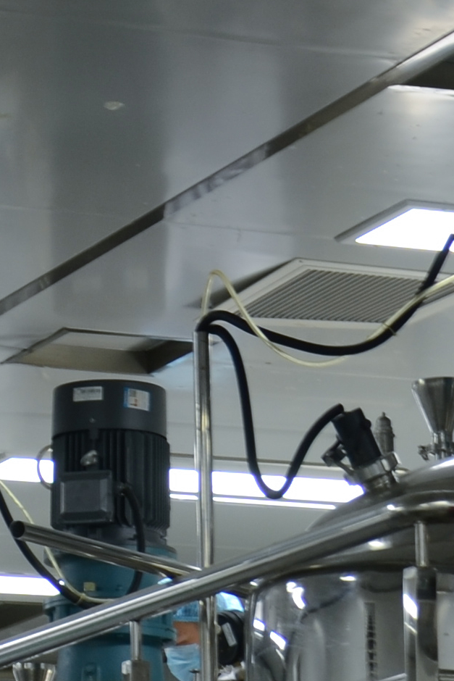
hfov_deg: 6.7
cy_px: 701
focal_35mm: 204
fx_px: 3857
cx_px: 204
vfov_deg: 10.0
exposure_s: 1/15
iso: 100
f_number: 4.5
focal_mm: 26
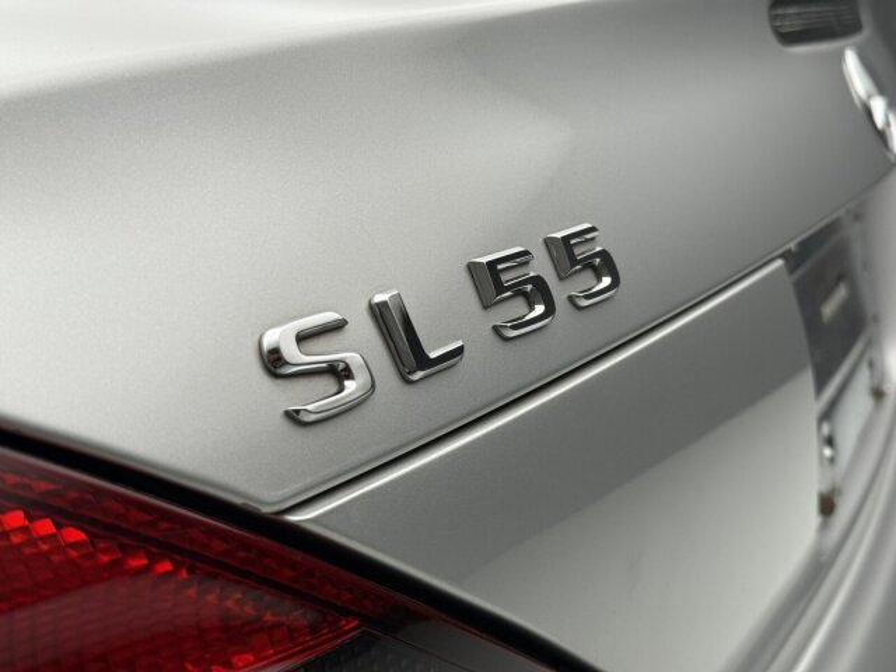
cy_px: 336
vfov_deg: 30.3
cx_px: 448
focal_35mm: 48
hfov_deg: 39.7
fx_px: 1242
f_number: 1.78
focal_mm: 6.76
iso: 100
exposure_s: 1/99
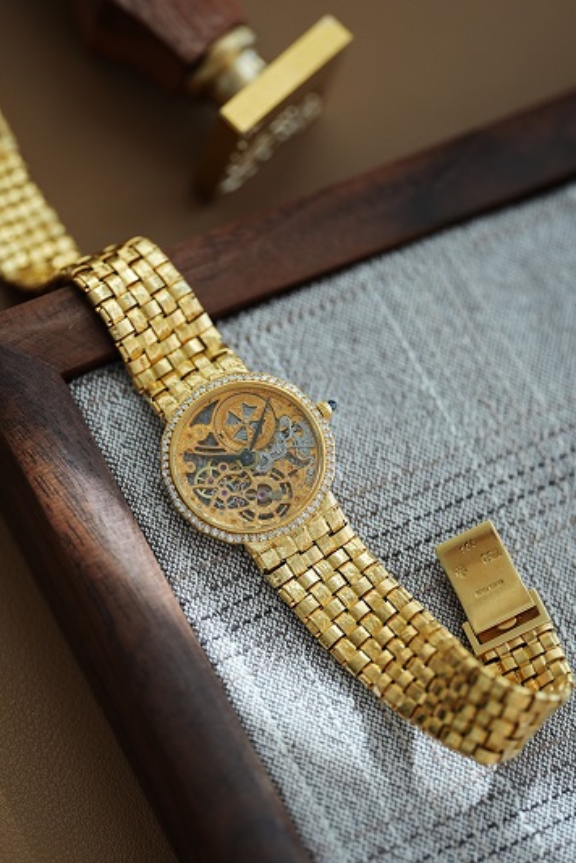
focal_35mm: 138
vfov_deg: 14.9
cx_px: 267
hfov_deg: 10.0
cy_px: 483
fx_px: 3307
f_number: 2.8
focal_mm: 105
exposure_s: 1/250
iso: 640
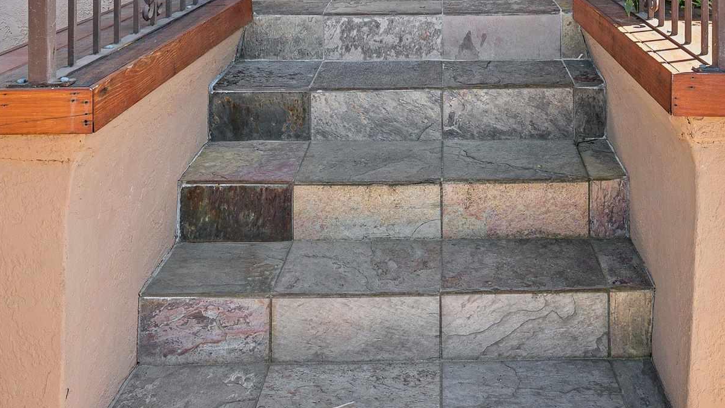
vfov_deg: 23.6
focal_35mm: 44
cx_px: 468
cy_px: -129
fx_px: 853
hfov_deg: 45.5
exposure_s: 1/125
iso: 200
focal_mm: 16.5
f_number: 6.3
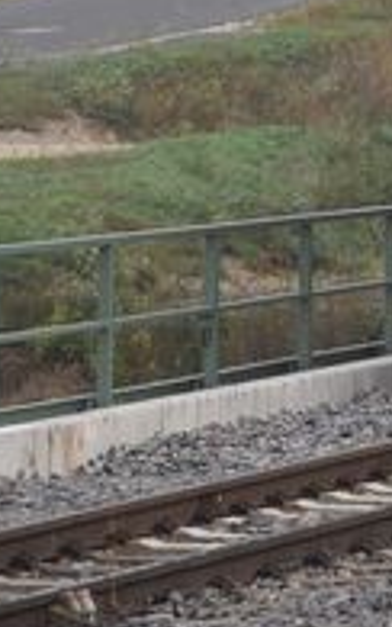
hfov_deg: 3.1
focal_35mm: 416
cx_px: 1542
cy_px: -103
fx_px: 7106
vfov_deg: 5.0
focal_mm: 52
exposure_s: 1/500
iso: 400
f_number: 8
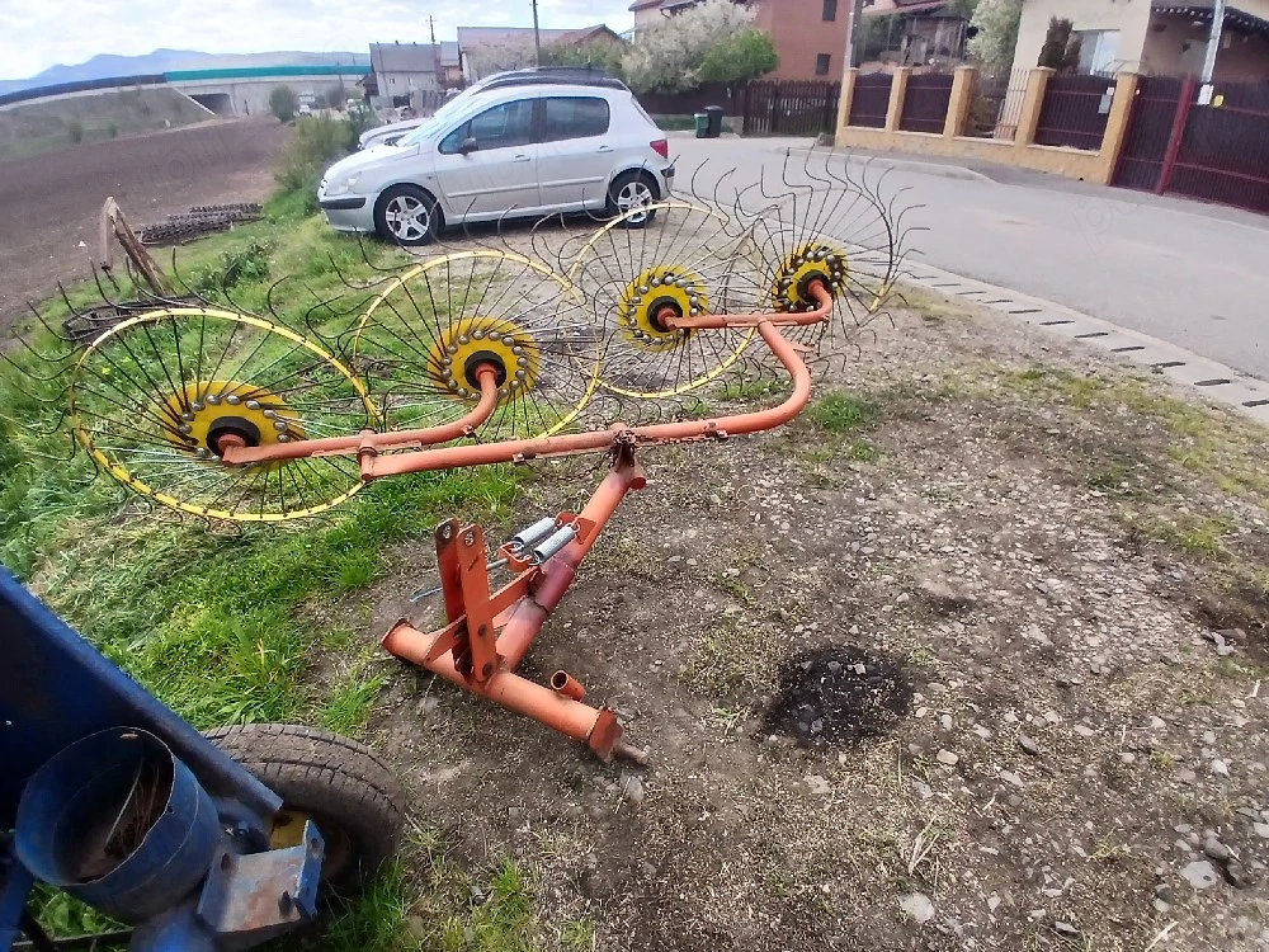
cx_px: 634
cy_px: 476
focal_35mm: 17
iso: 50
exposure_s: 1/476
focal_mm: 1.4
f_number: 2.2
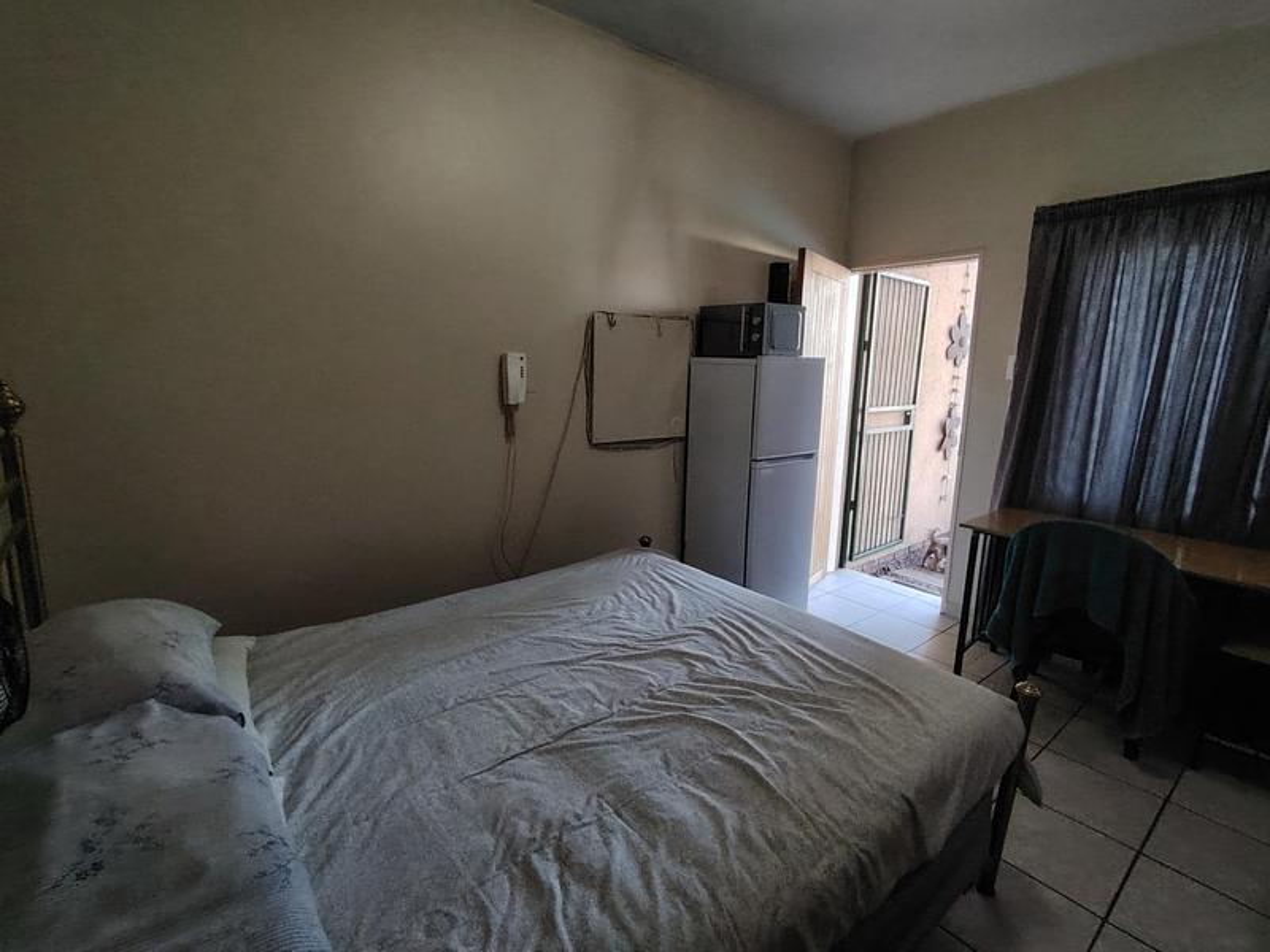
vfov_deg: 74.7
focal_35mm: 17
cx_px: 635
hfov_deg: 91.0
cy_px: 476
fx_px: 624
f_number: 2.2
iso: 290
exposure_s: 1/50
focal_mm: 1.42
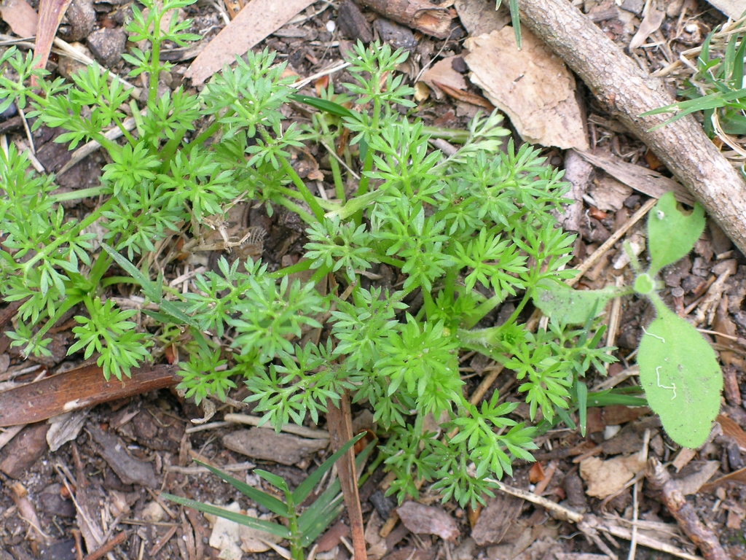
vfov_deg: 12.8
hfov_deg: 17.0
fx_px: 2500
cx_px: 373
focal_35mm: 116
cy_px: 280
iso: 50
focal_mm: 24
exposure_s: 1/23.6
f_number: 5.2
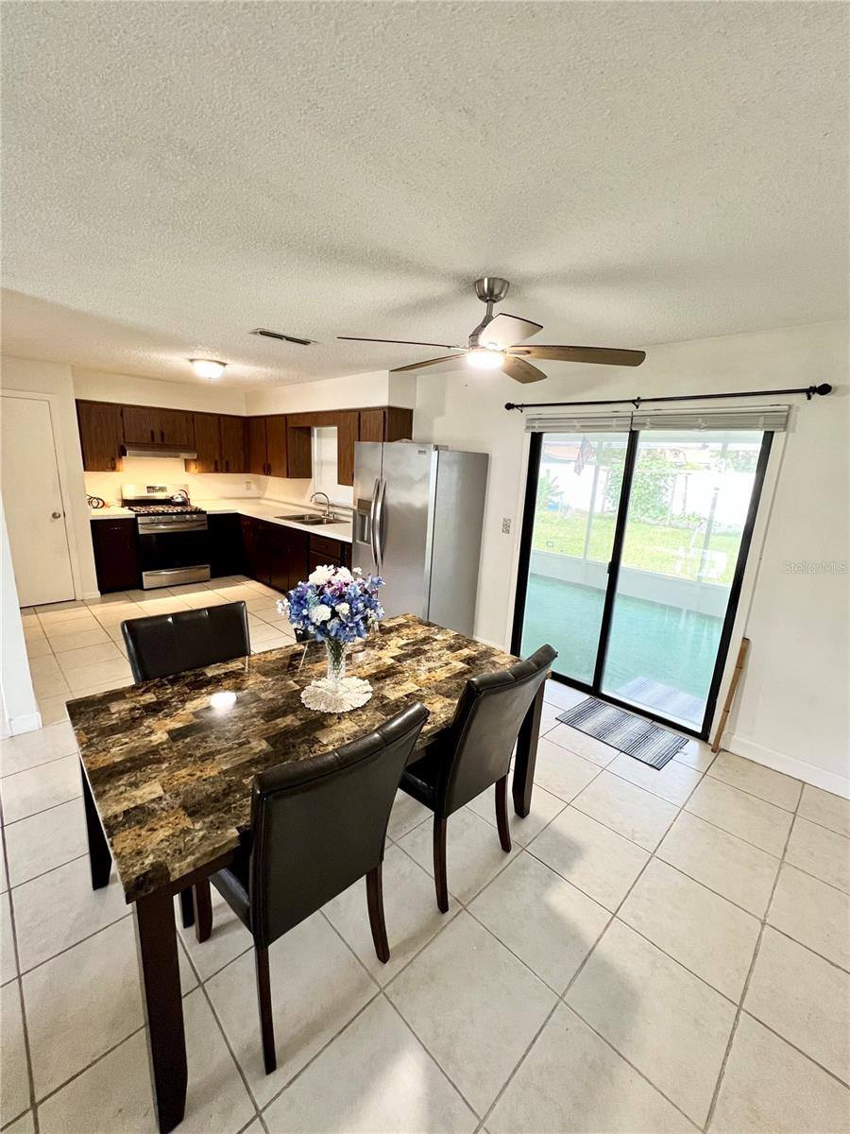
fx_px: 426
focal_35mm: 13
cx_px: 425
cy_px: 567
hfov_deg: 89.9
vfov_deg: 106.2
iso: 200
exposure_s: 1/60
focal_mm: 1.57
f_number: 1.8
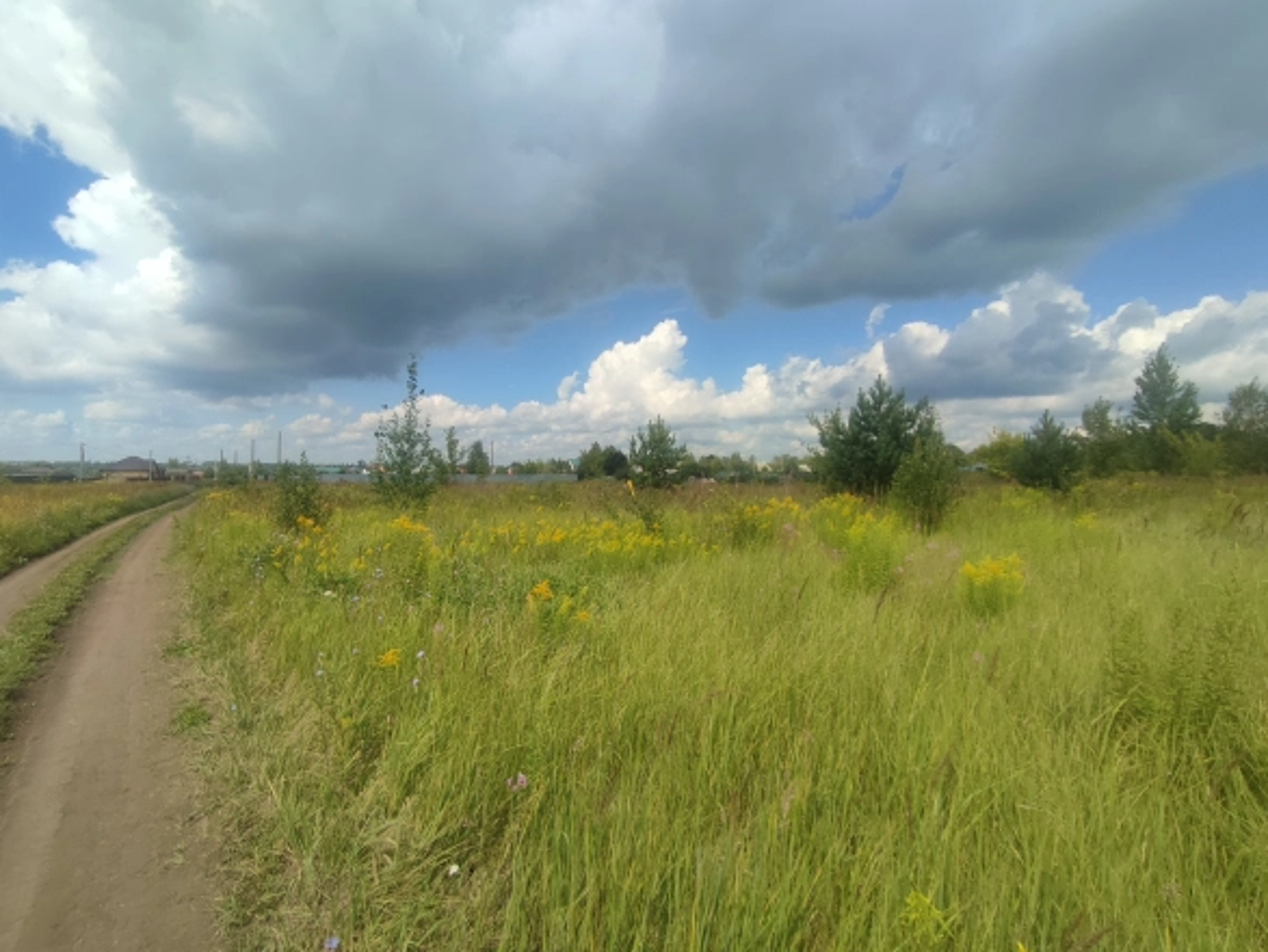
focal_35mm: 17
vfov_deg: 74.7
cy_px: 454
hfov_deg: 91.0
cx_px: 607
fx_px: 623
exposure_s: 1/1464
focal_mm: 1.65
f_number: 2.2
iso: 50
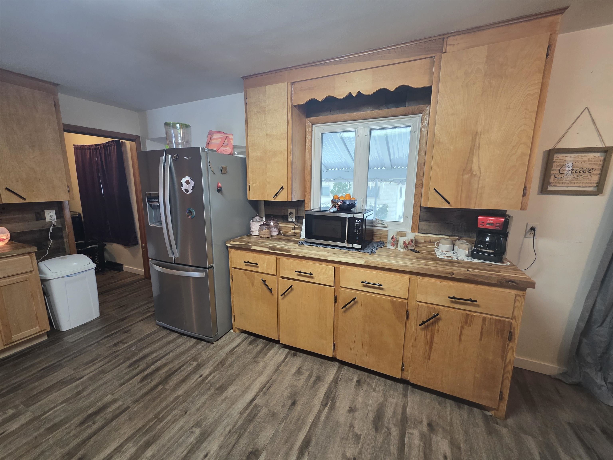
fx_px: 230
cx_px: 306
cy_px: 230
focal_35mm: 13
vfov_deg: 89.9
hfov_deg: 106.2
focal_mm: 2.2
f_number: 1.9
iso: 160
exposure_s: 1/60
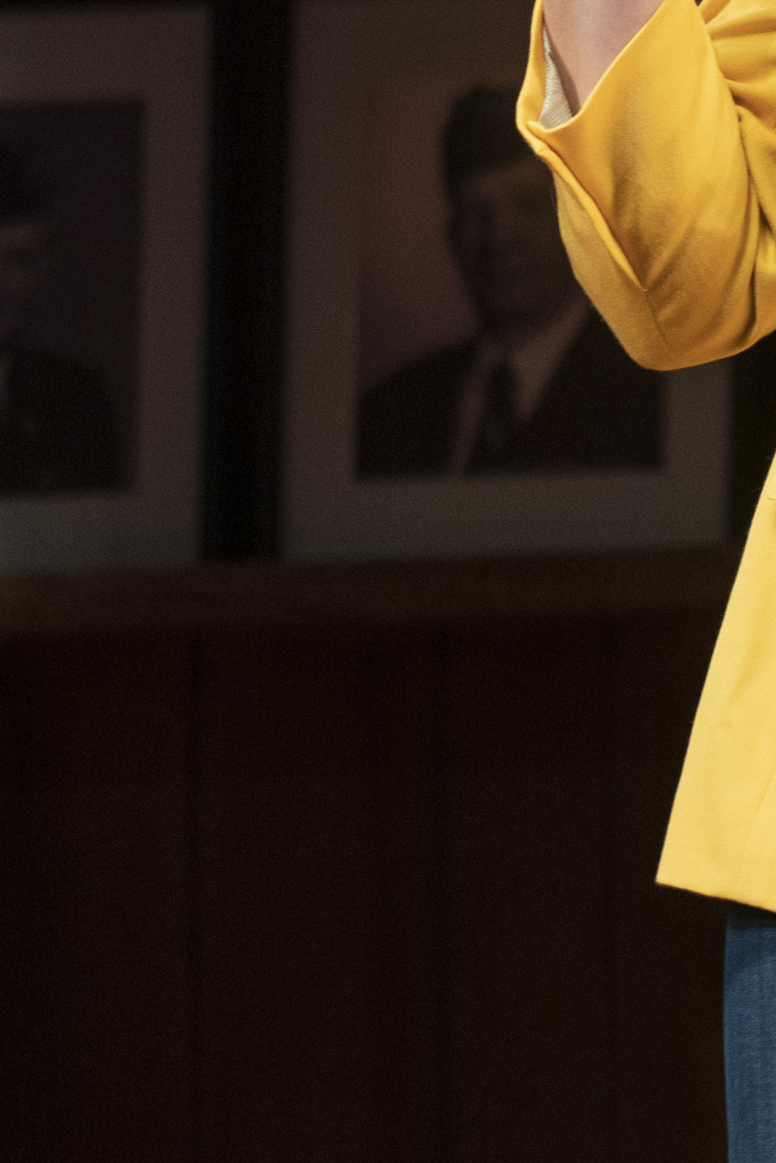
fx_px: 19359
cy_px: 353
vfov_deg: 3.4
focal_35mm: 599
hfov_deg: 2.3
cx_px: 1122
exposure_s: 1/250
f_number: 4
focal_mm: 200
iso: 1600
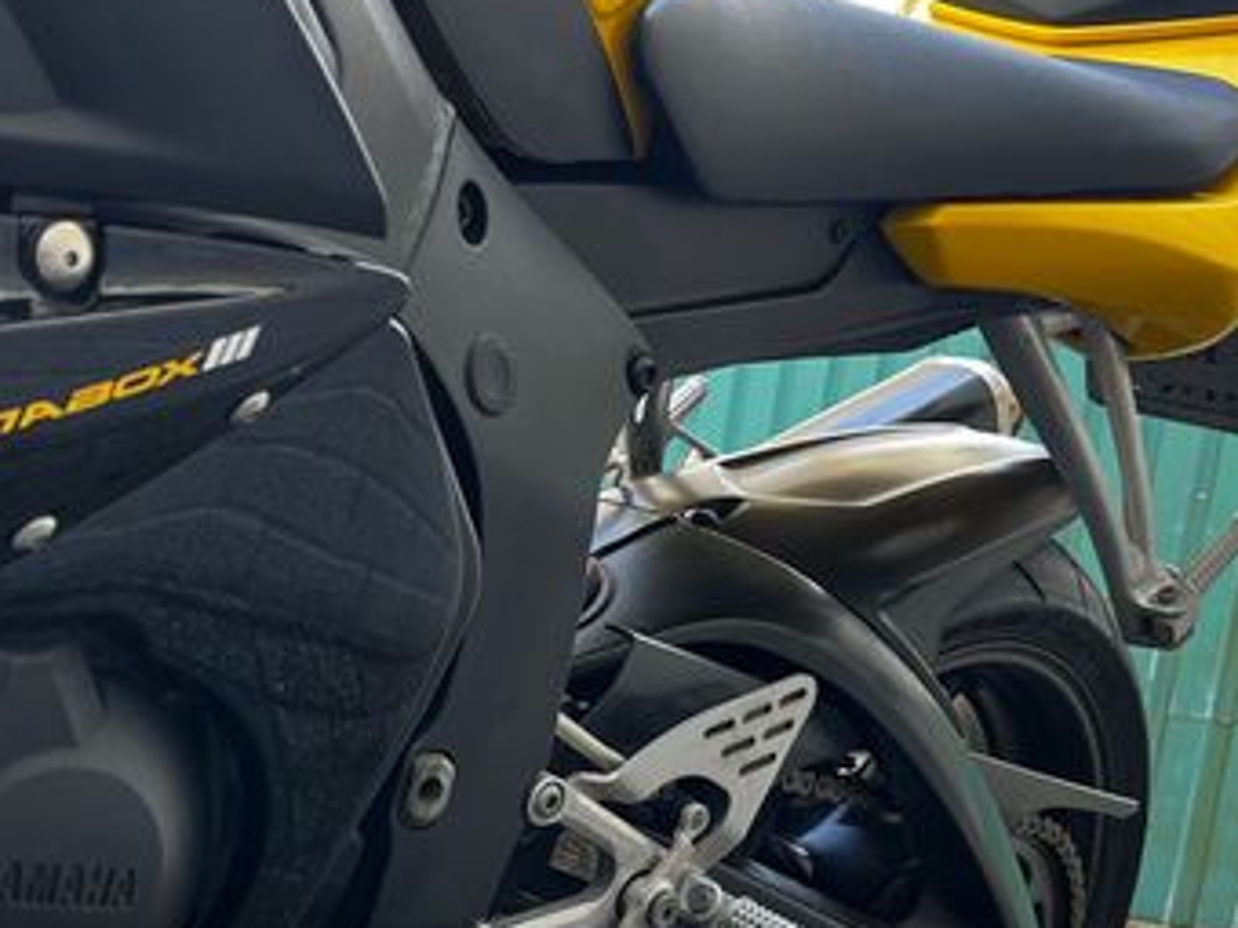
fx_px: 1752
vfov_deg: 28.9
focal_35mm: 49
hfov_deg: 38.5
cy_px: 768
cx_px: 430
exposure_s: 1/110
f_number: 1.6
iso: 125
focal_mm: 5.1
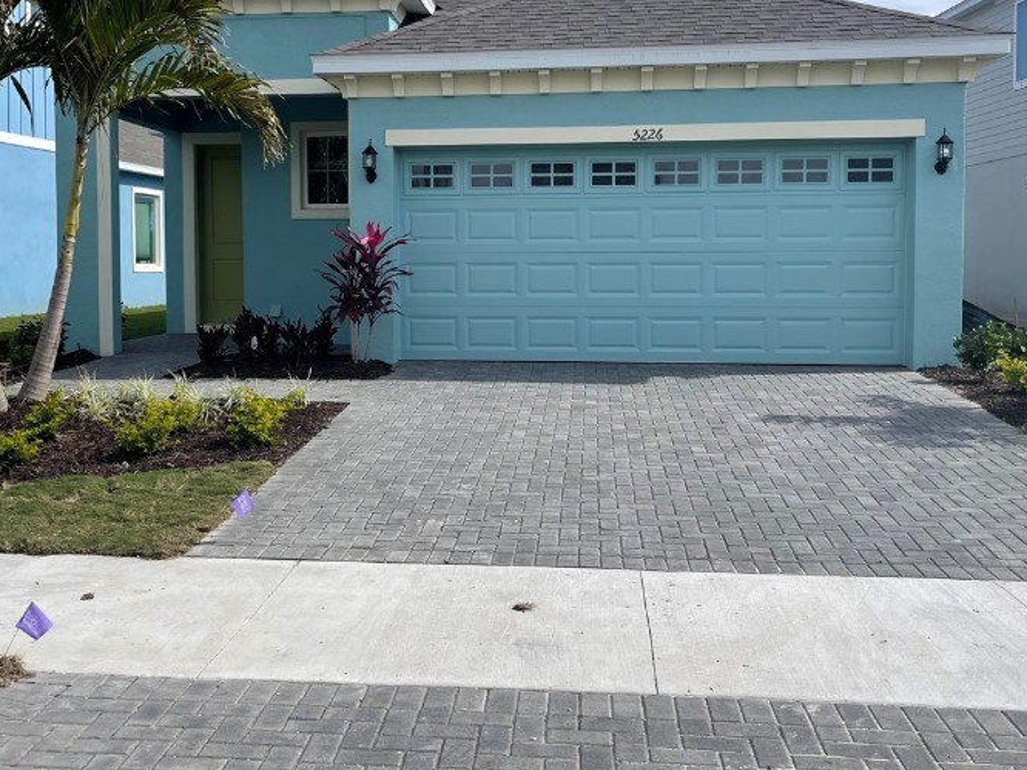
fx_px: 1186
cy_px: 307
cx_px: 439
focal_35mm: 40
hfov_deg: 46.7
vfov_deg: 35.8
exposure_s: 1/4348
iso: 32
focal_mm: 5.1
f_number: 1.6
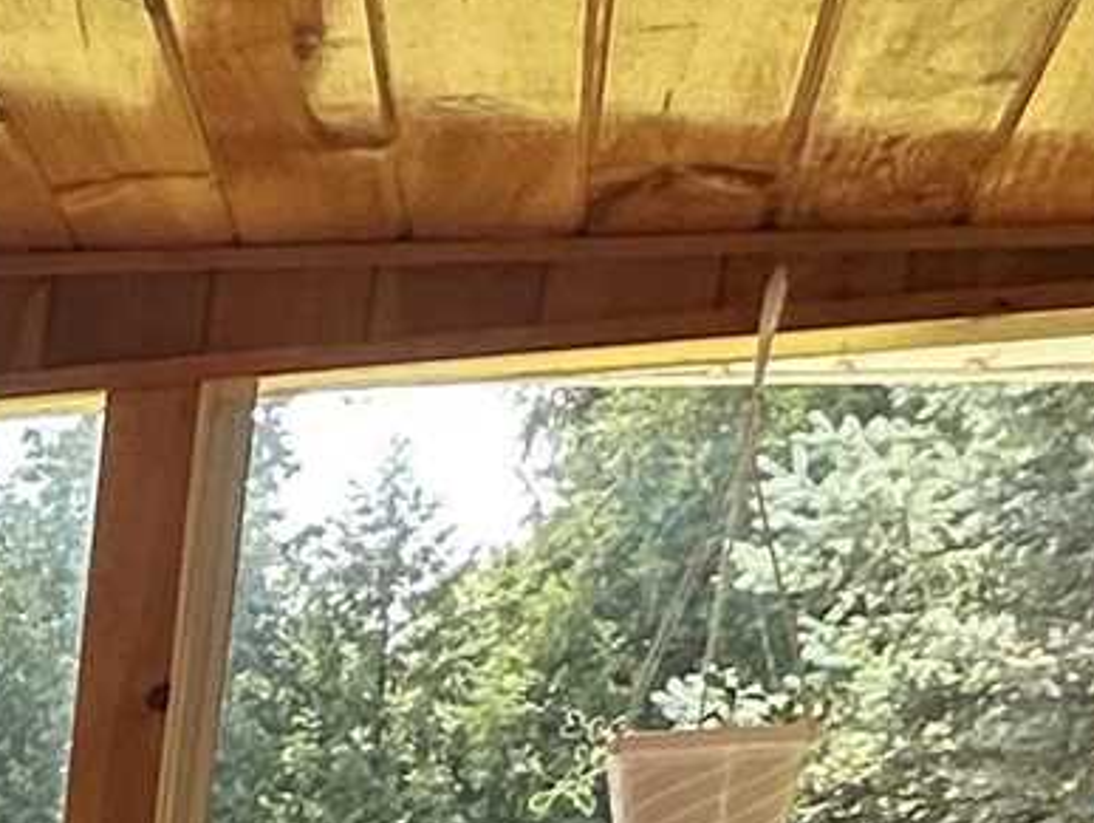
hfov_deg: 12.8
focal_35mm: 111
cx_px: -1668
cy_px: 1745
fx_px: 3511
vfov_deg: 11.7
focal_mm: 2.22
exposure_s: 1/250
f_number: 2.2
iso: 40
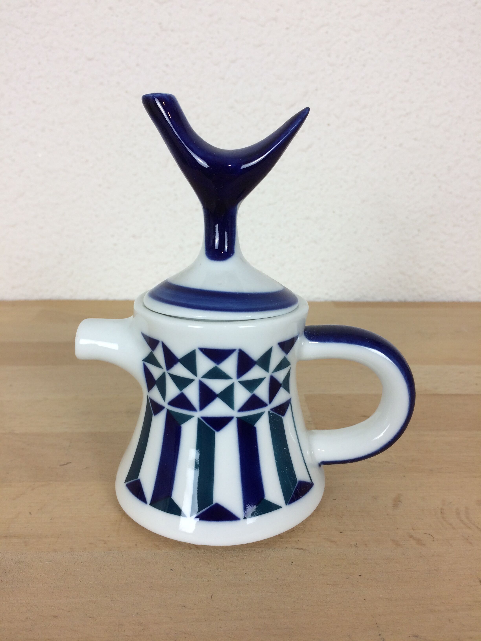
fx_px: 537
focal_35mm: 29
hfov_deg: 48.2
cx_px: 240
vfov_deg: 61.7
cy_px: 320
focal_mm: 4.15
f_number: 2.2
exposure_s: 1/50
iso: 50
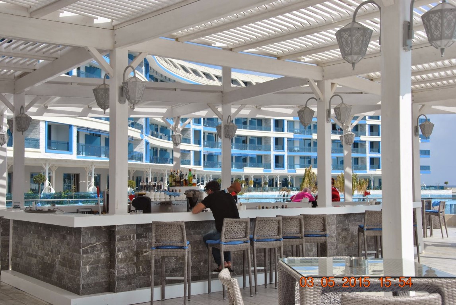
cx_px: 228
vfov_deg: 26.6
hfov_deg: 38.8
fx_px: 647
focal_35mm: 51
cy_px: 152
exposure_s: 1/250
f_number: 8
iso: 100
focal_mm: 34
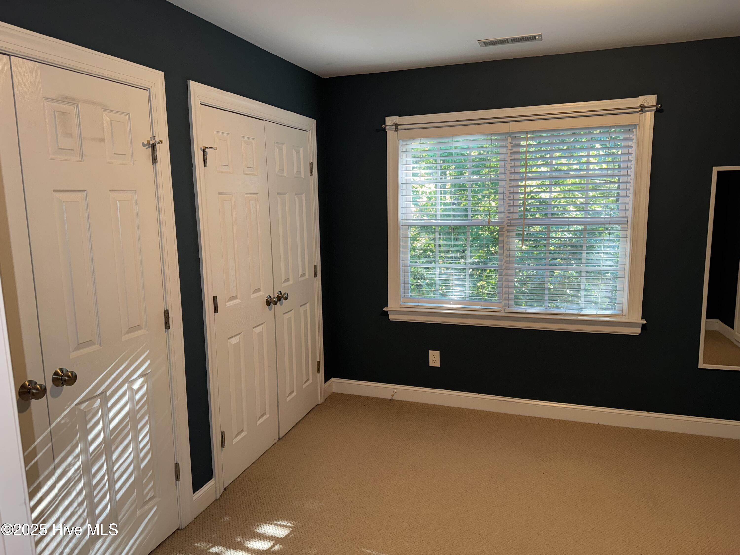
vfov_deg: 56.8
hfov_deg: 71.6
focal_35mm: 24
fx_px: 513
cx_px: 370
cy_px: 278
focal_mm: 6.76
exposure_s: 1/18
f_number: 1.78
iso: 80
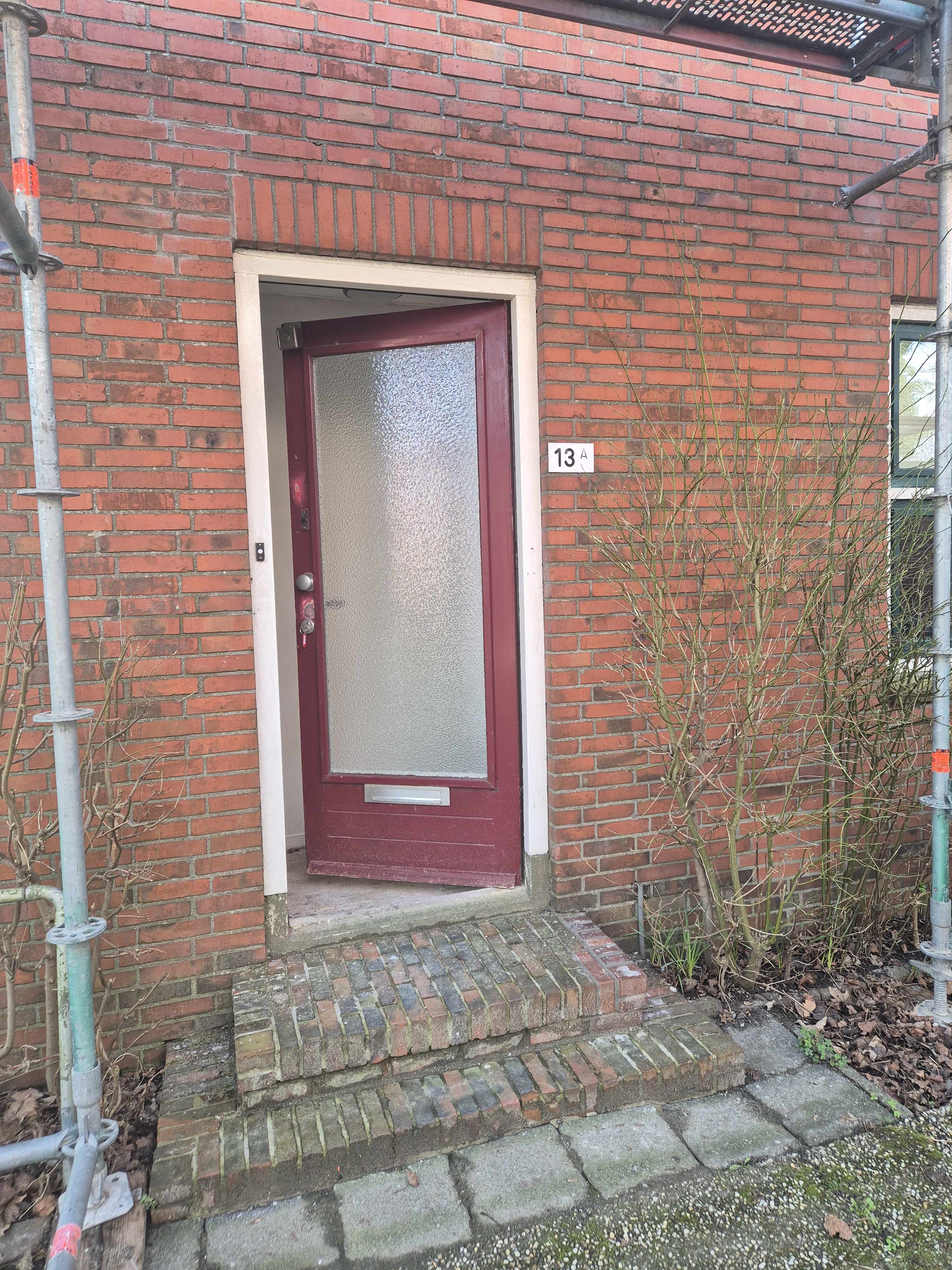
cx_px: 476
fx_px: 843
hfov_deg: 58.9
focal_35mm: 23
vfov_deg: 73.9
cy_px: 635
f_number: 1.8
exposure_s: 1/180
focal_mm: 5.4
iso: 125
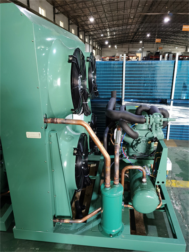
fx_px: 196
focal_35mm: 27
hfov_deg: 51.4
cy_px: 126
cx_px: 94
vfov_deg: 65.3
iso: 400
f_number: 1.6
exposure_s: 1/33.3
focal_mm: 5.56
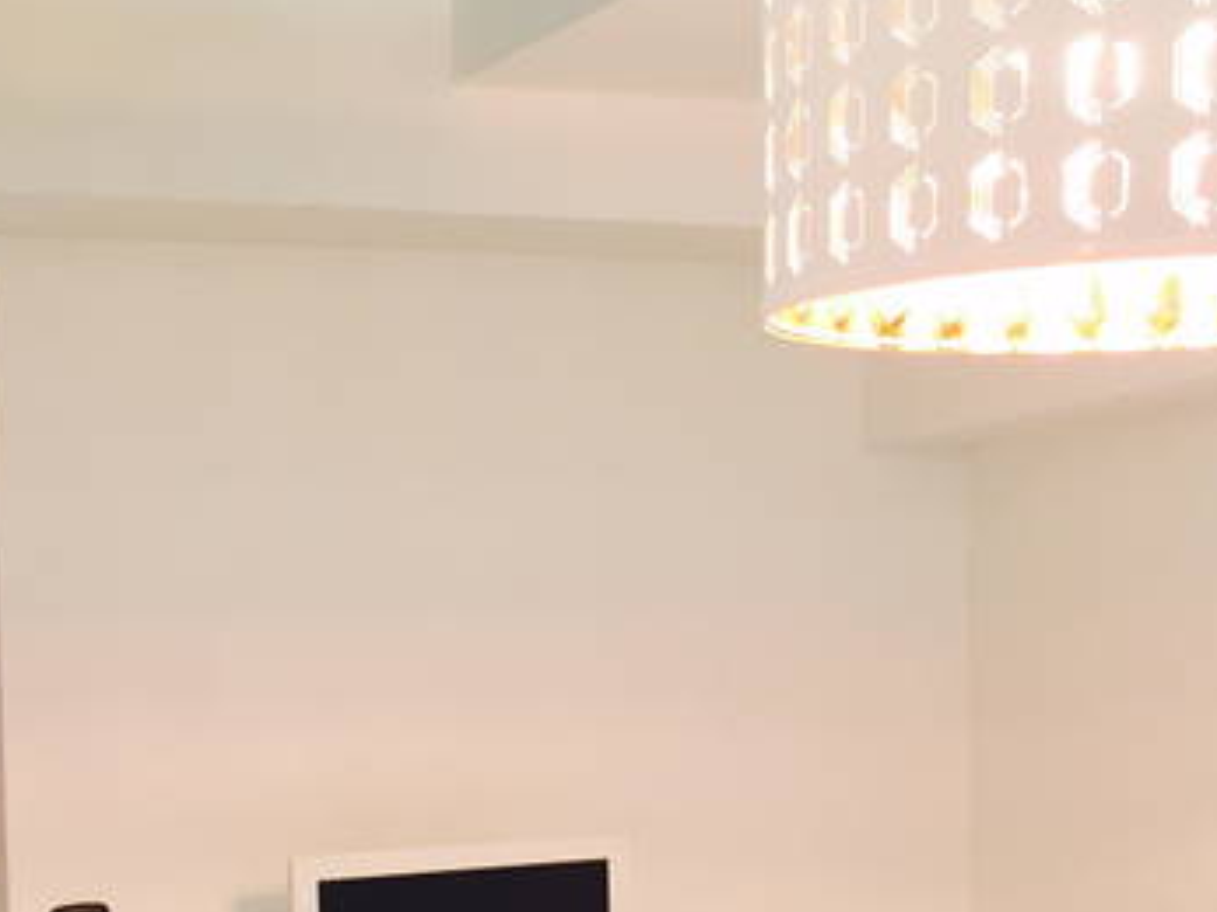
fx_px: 2320
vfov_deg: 21.9
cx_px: 495
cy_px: 744
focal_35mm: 66
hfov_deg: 29.3
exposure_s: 1/33
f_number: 2.2
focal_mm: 4.15
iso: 125
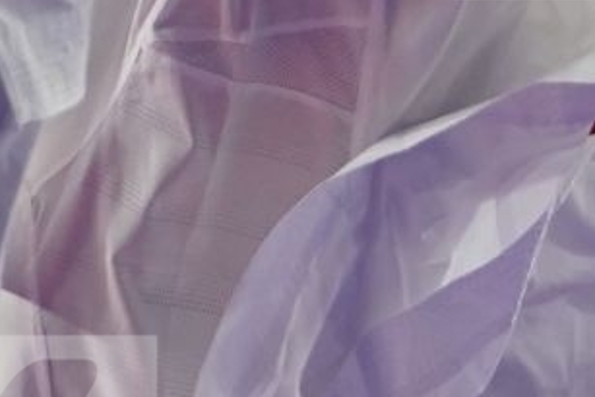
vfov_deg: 1.0
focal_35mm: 1394
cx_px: -23
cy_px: -176
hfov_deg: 1.5
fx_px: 23049
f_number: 2.8
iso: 1000
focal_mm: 159
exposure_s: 1/1000
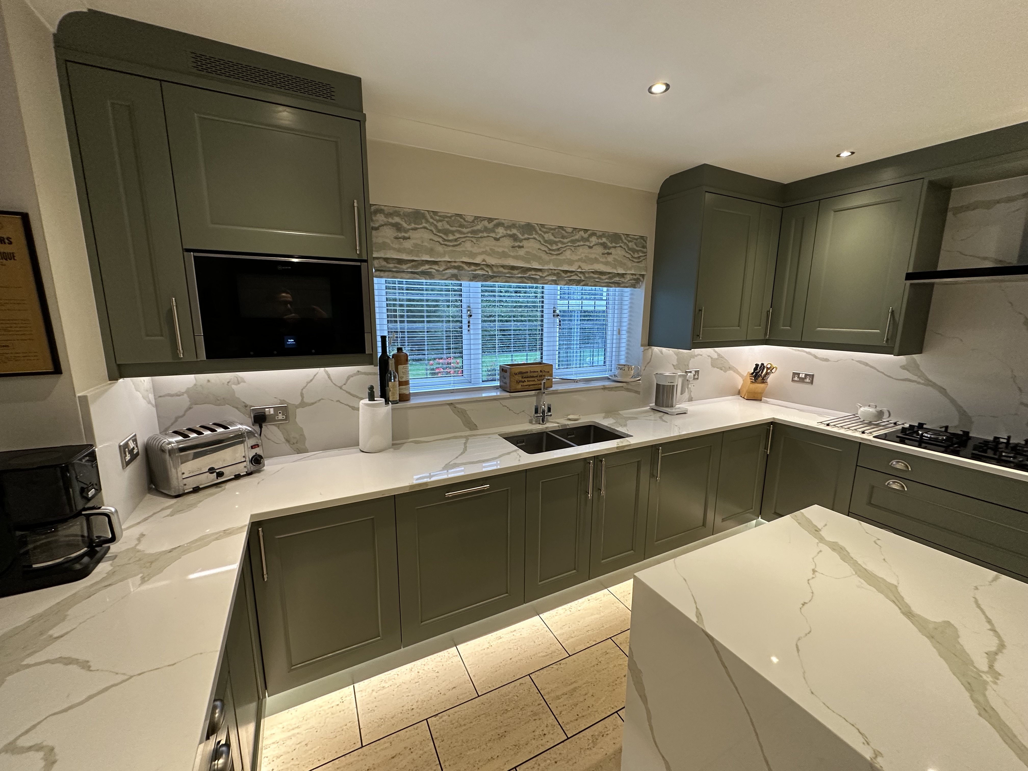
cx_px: 514
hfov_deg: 102.1
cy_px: 386
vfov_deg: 85.7
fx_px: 416
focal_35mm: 14
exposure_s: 1/100
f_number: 2.2
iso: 250
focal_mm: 2.22
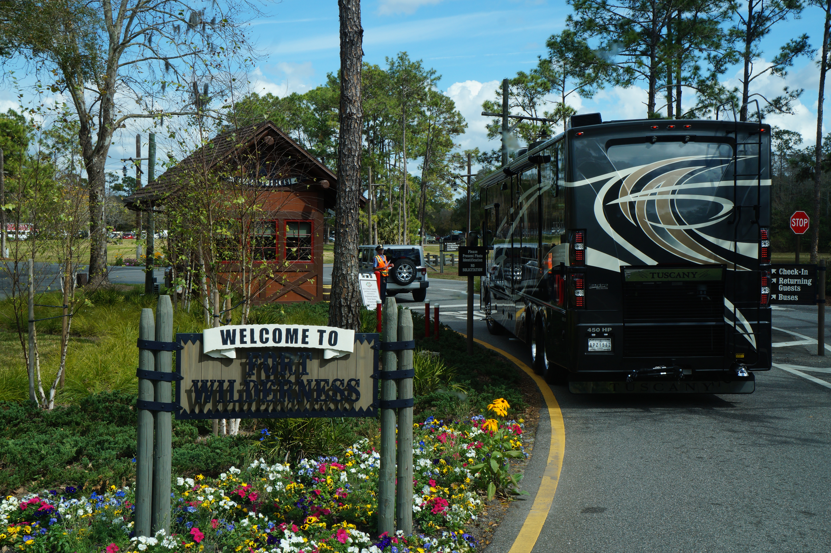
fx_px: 1107
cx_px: 416
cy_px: 276
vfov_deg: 28.0
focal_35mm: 48
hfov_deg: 41.1
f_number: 14
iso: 125
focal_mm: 32
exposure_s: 1/100
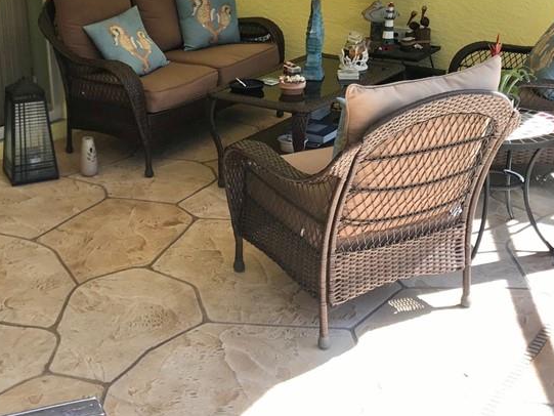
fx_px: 848
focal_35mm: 53
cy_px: 117
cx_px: 185
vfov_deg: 27.2
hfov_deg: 35.8
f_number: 1.8
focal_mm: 3.99
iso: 20
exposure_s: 1/226
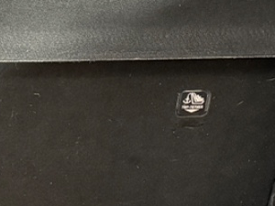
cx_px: -32
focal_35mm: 128
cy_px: 226
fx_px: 1017
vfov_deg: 11.4
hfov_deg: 15.0
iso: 800
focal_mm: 6.76
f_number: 1.78
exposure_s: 1/25
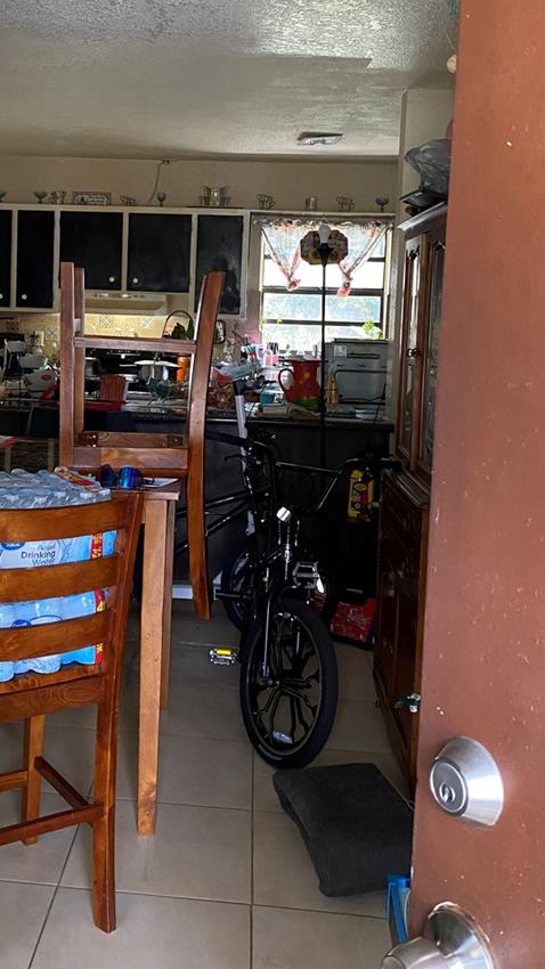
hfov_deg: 29.3
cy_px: 357
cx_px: 148
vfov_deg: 49.9
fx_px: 1028
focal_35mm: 40
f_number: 1.8
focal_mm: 4.25
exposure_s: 1/60
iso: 250
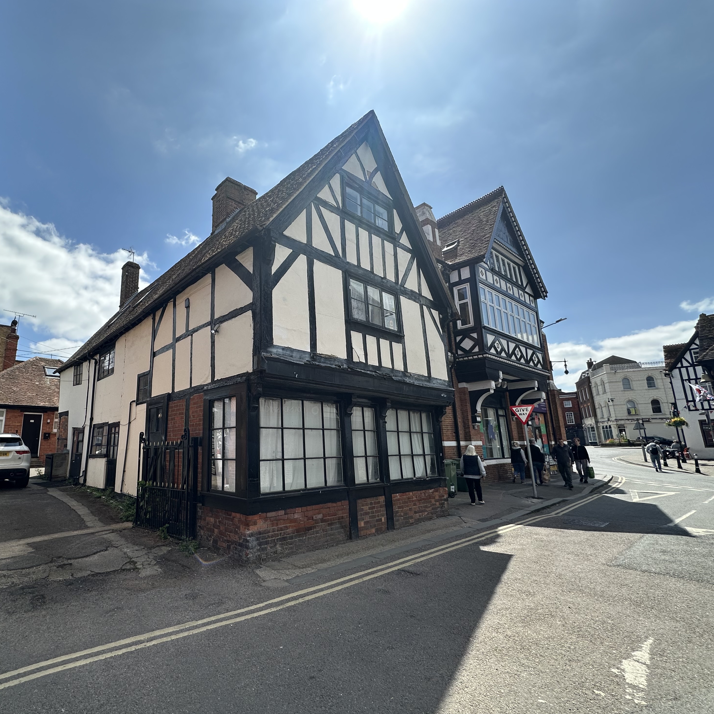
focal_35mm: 17
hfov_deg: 82.3
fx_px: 397
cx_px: 267
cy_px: 363
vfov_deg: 84.0
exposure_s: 1/1350
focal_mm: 2.22
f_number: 2.2
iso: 40
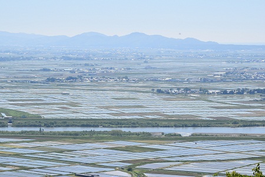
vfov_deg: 9.0
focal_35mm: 153
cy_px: 88
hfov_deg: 13.4
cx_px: 132
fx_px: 1126
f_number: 11
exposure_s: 1/500
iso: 200
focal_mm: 102
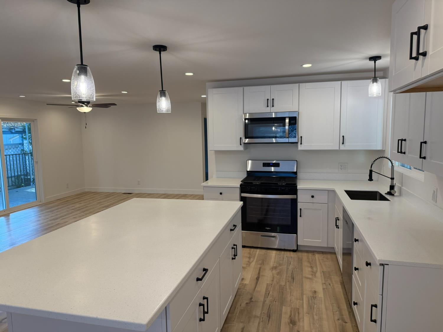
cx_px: 222
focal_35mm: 24
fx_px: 307
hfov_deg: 71.6
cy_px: 166
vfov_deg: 56.8
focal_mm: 6.76
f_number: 1.78
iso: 160
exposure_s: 1/220
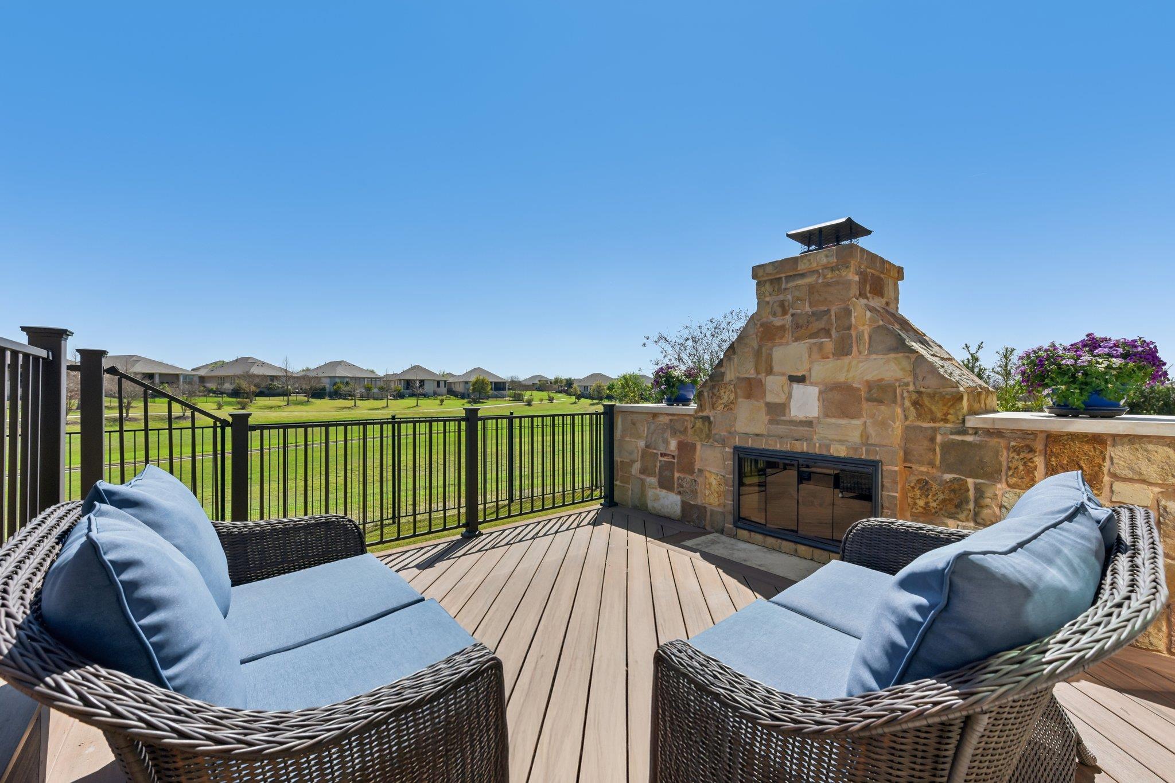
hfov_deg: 104.3
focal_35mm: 14
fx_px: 457
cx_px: 588
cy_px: 392
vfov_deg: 81.2
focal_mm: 14
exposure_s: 1/640
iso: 100
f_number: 8
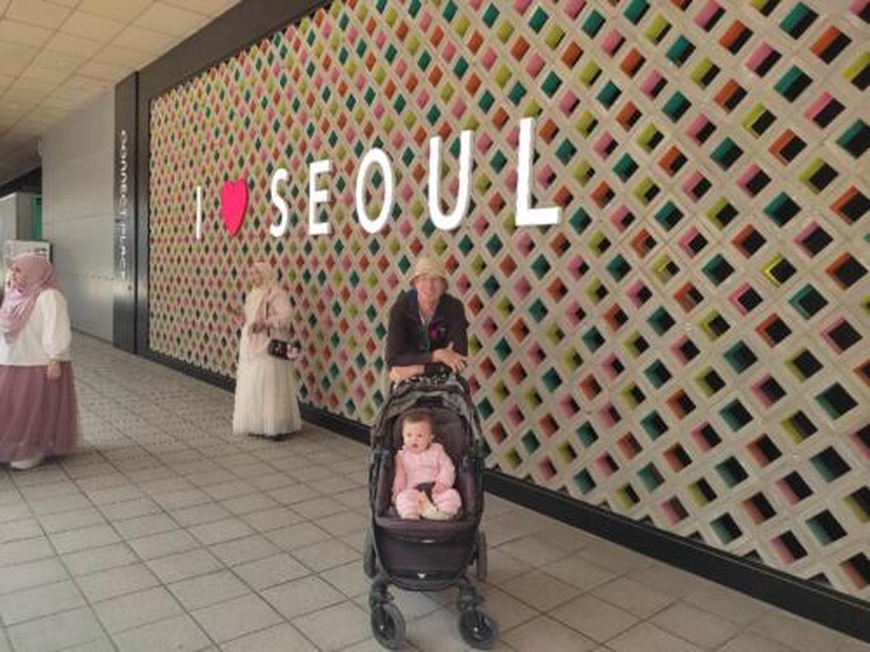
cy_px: 326
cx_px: 435
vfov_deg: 53.1
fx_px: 653
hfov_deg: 67.3
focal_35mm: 26
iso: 100
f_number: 1.79
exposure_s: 1/274
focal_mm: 4.74
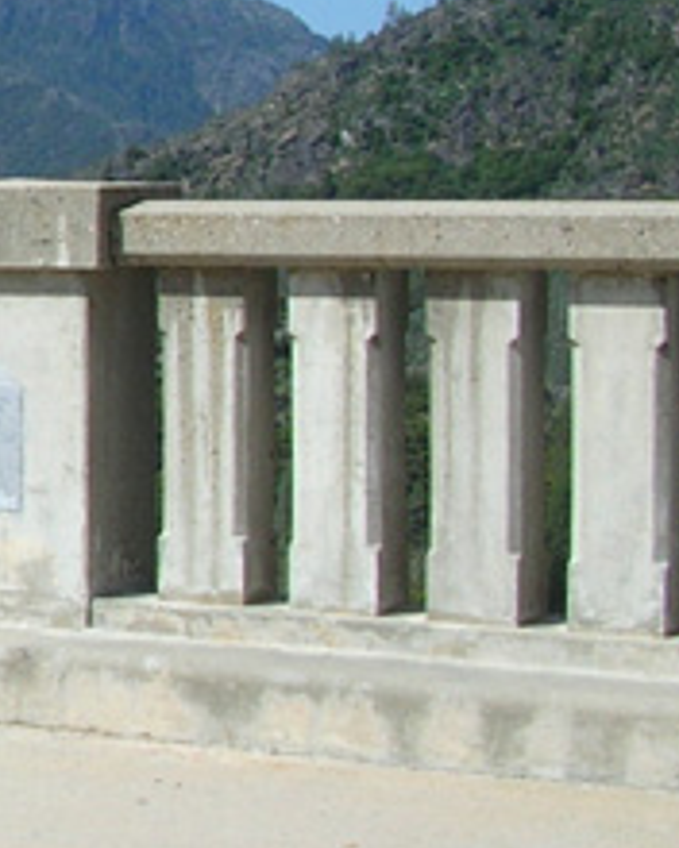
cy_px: 137
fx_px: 3115
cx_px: -806
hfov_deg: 11.0
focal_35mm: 124
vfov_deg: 15.4
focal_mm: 5.8
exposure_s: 1/340
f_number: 5.6
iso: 50
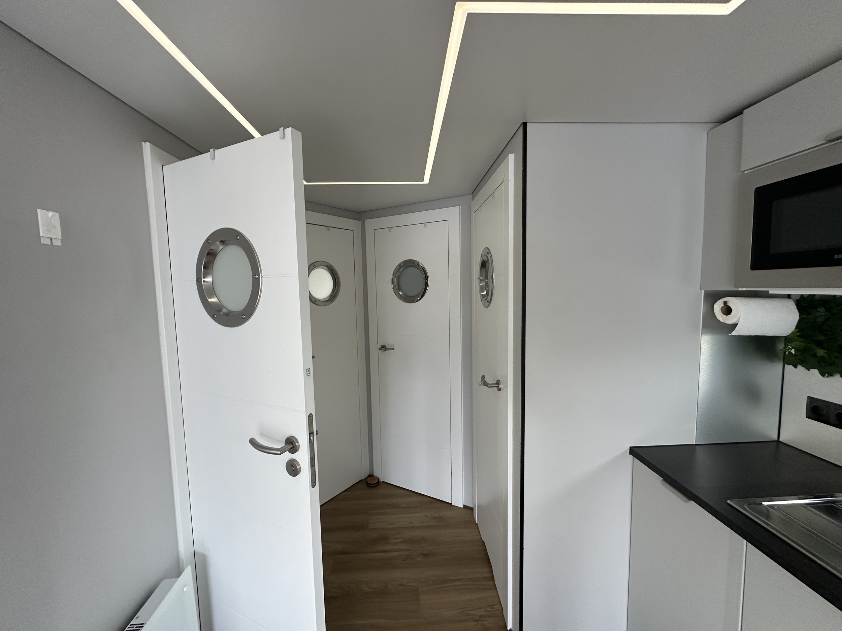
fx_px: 341
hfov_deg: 102.1
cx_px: 421
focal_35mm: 14
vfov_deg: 85.7
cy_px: 316
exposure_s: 1/100
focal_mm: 2.22
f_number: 2.2
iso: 125
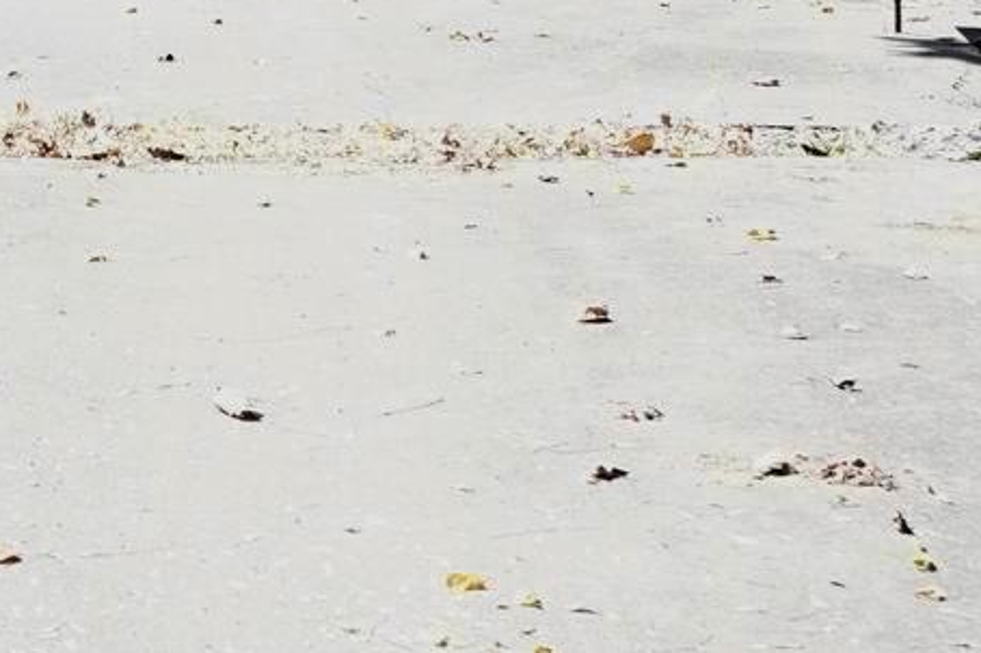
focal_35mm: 176
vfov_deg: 7.4
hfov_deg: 11.6
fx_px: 4792
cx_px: 15
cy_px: -754
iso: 100
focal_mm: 39
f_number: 5
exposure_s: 1/80
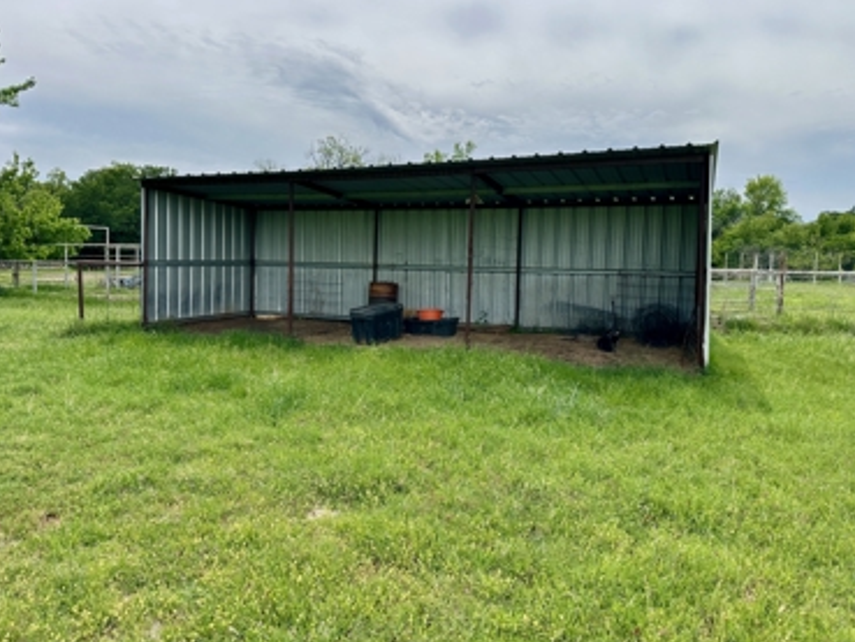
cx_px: 417
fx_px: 642
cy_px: 306
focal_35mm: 26
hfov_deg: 67.3
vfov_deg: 53.1
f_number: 1.78
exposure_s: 1/4348
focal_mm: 6.86
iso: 80
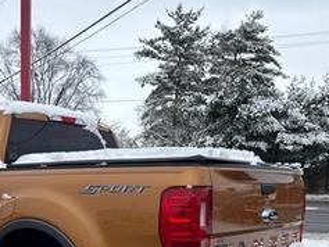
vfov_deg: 27.0
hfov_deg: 36.8
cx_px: 93
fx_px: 485
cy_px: 247
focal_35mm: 51
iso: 80
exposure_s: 1/3759
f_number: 1.78
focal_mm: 6.76
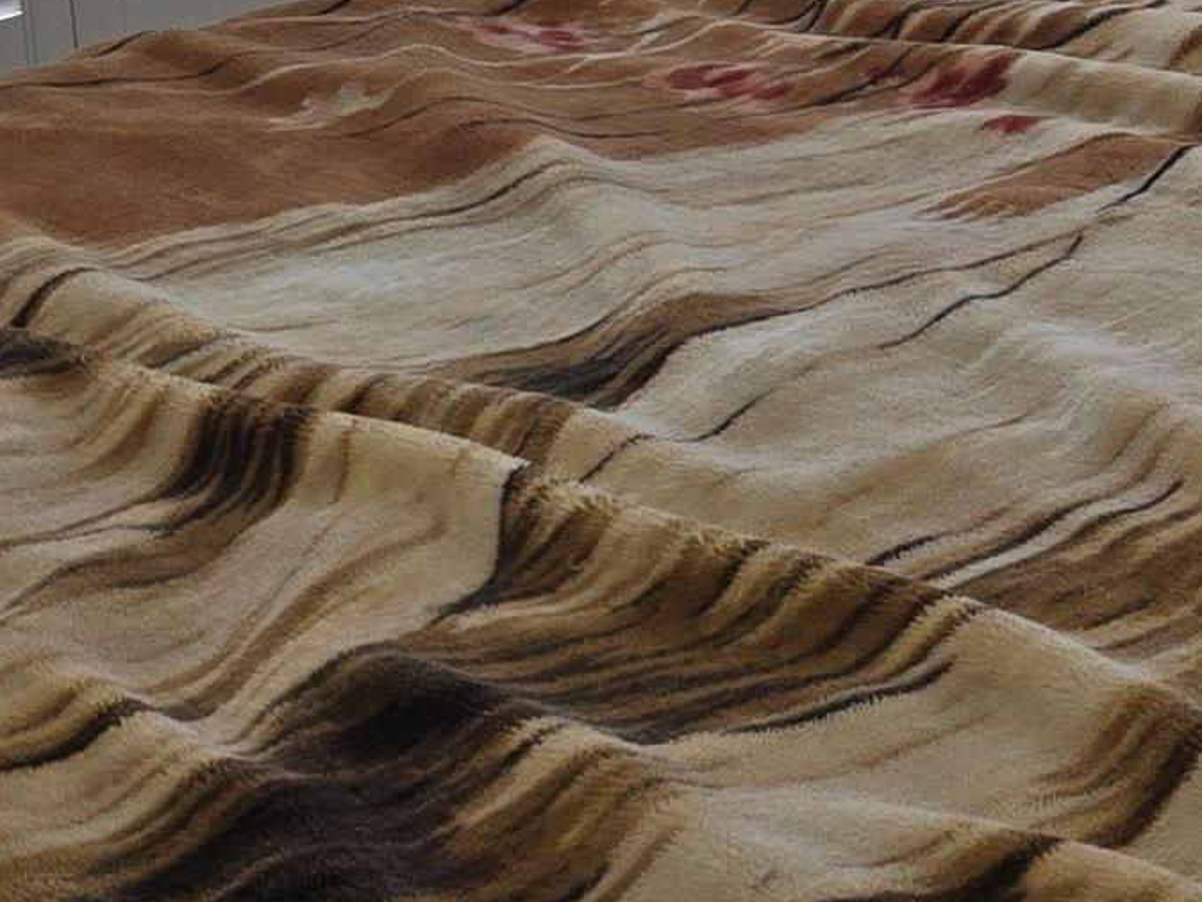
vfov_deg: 13.4
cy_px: -398
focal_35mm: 105
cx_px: 1941
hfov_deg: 16.6
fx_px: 3647
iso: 64
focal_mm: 6.3
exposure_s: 1/120
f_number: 1.7
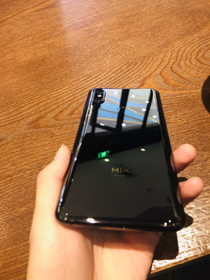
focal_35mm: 28
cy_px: 140
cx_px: 105
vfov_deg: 63.4
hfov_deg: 49.7
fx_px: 226
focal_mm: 3.99
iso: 100
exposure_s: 1/17
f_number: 1.8
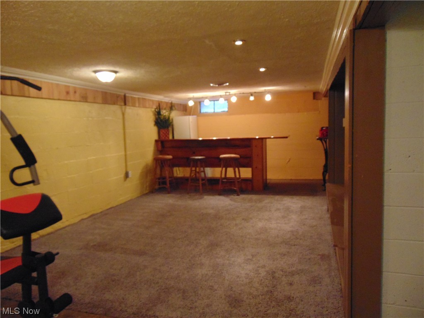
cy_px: 159
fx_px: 306
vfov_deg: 54.9
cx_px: 212
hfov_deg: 69.4
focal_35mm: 25
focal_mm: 4.5
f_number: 3
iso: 400
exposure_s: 1/13
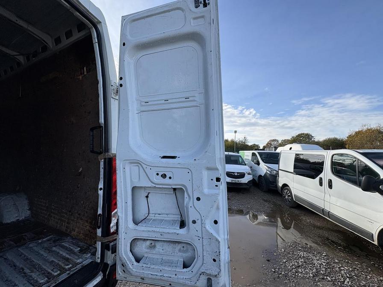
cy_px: 144
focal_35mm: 14
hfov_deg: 102.1
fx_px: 155
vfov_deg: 85.7
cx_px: 192
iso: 40
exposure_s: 1/1006
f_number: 2.2
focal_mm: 2.22
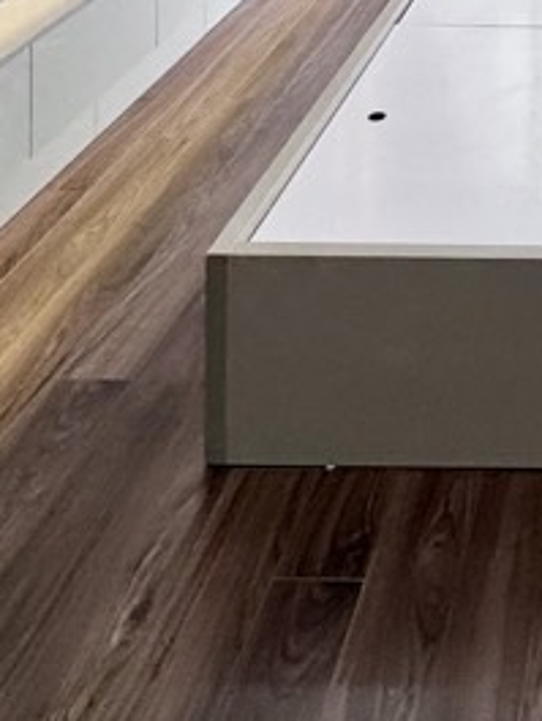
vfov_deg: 24.8
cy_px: -424
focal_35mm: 54
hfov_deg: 23.7
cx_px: 714
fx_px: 1126
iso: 40
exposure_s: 1/163
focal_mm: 2.22
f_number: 2.2
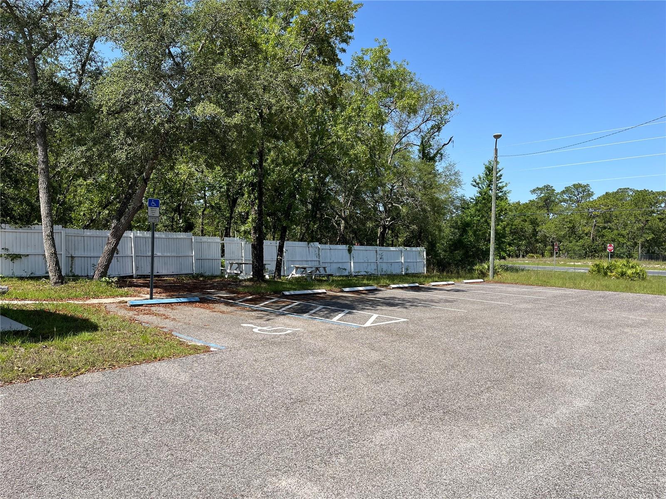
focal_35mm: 26
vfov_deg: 53.1
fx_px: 500
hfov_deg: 67.3
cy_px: 250
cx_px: 333
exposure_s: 1/2825
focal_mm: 5.1
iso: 50
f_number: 1.6
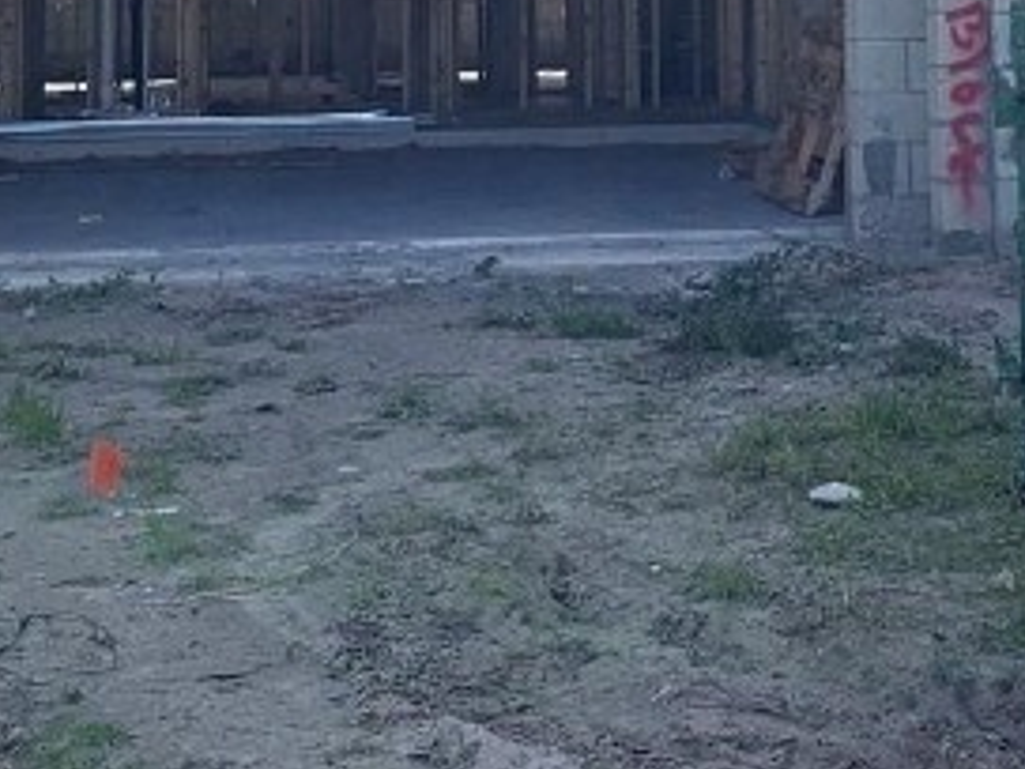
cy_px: -181
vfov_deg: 14.6
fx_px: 2902
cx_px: 708
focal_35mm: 98
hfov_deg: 19.9
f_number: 1.8
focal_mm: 4.25
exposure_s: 1/1748
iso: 25
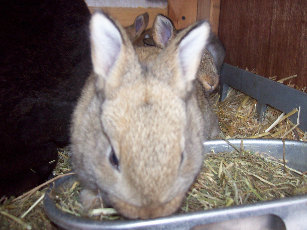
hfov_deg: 51.4
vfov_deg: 39.6
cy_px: 115
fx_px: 319
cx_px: 154
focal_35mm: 36
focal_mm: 6
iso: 80
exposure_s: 1/64
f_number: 2.7
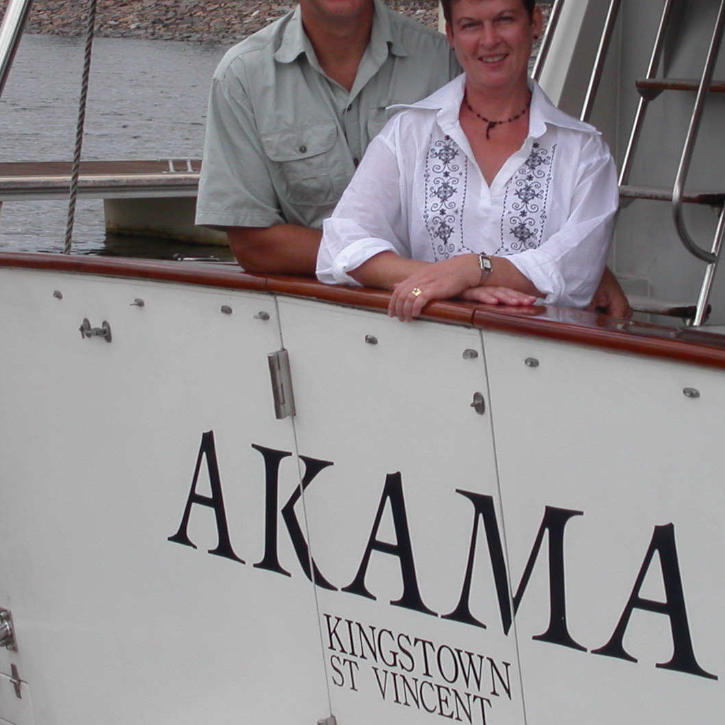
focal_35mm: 142
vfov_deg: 12.3
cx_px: 482
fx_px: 3365
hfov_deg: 12.3
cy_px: 159
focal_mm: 15.4
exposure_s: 1/350
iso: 100
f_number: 8
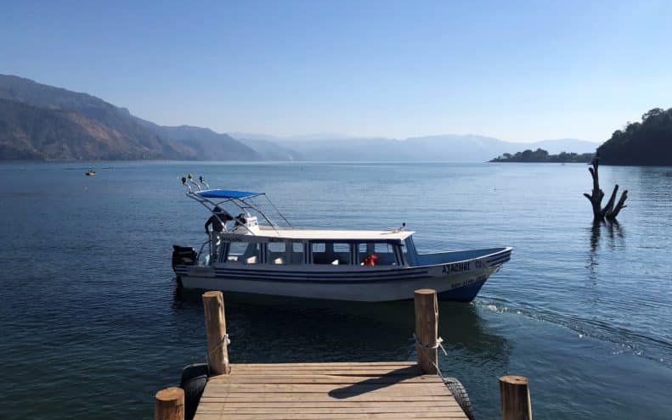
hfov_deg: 62.9
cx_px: 333
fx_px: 550
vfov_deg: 41.9
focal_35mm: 30
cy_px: 203
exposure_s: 1/3690
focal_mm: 3.99
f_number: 1.8
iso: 25
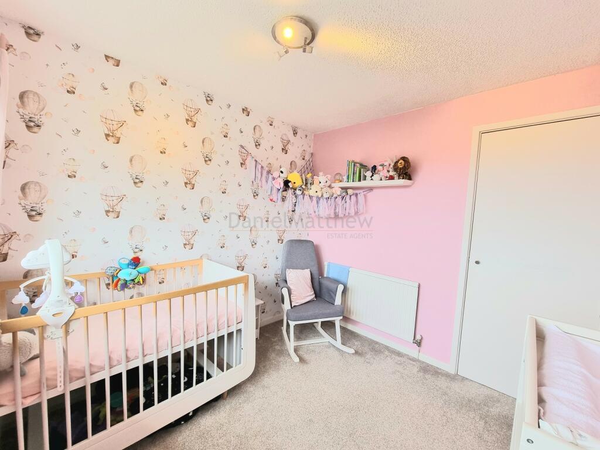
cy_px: 225
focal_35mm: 13
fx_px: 225
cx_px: 300
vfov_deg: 89.9
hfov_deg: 106.2
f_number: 2.2
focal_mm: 2.2
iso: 80
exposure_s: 1/120
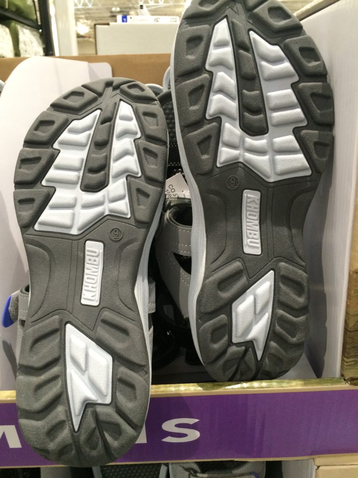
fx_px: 400
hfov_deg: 48.2
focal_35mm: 29
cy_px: 239
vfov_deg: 61.7
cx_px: 179
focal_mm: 4.15
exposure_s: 1/30
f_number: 2.2
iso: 160
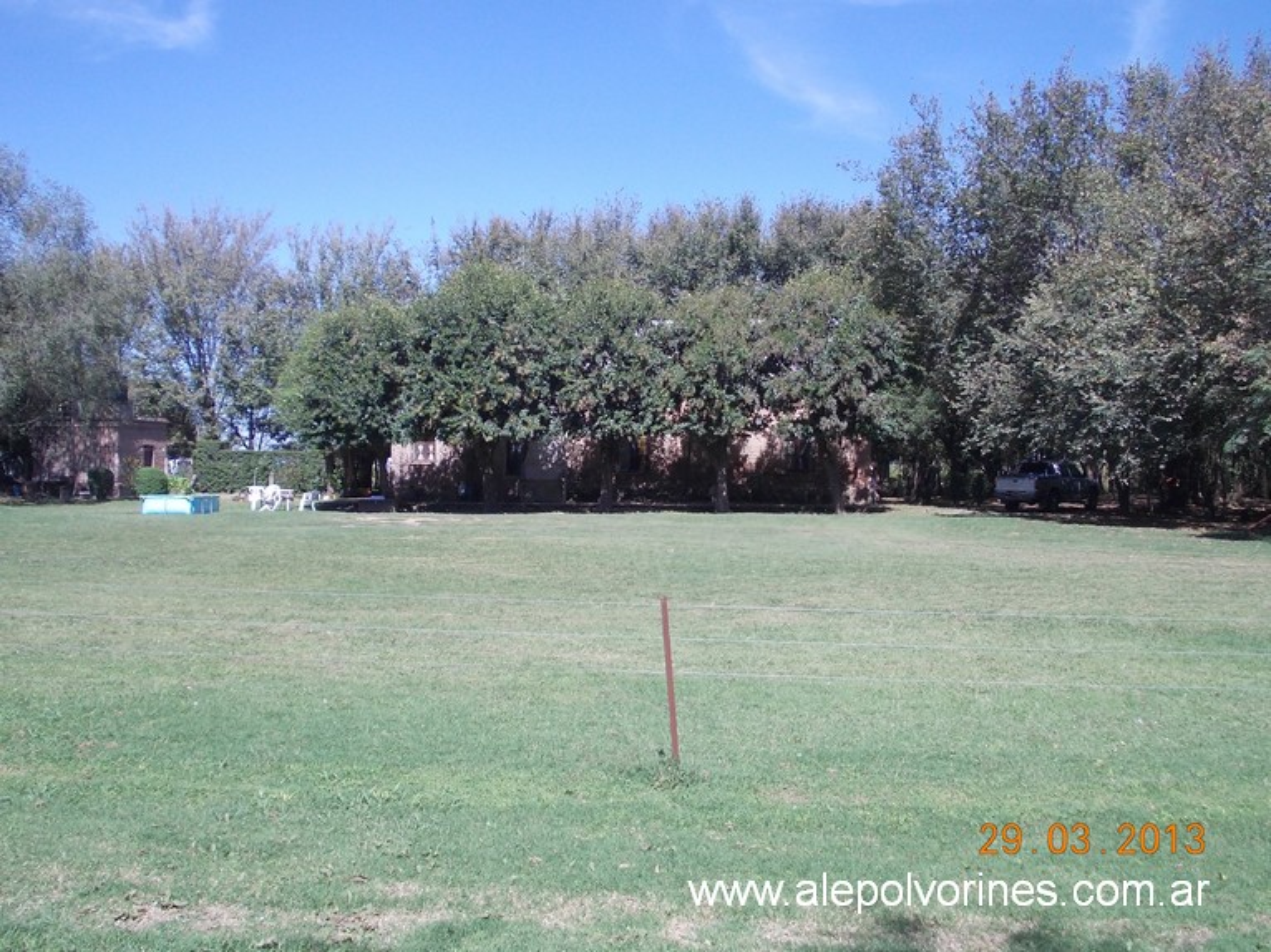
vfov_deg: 37.7
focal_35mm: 38
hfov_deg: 49.0
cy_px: 476
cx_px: 636
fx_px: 1395
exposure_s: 1/160
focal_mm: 5.3
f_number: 6.2
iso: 80
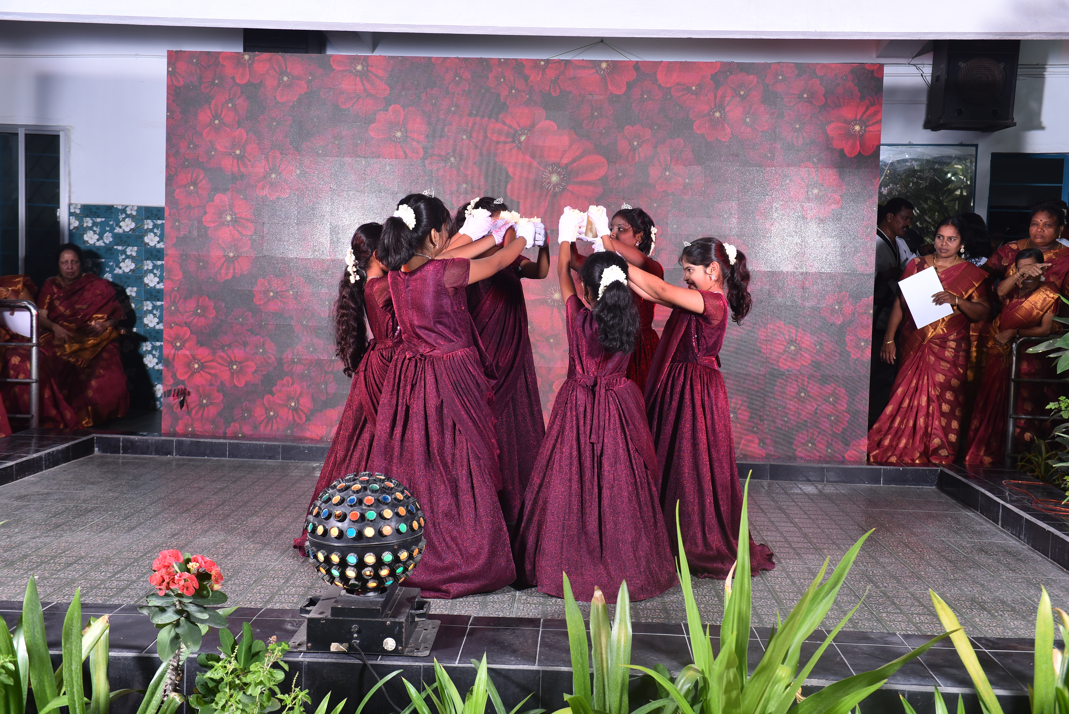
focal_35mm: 40
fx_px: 1188
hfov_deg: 48.4
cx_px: 534
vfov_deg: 33.4
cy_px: 357
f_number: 4.5
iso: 320
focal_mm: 40
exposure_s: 1/125
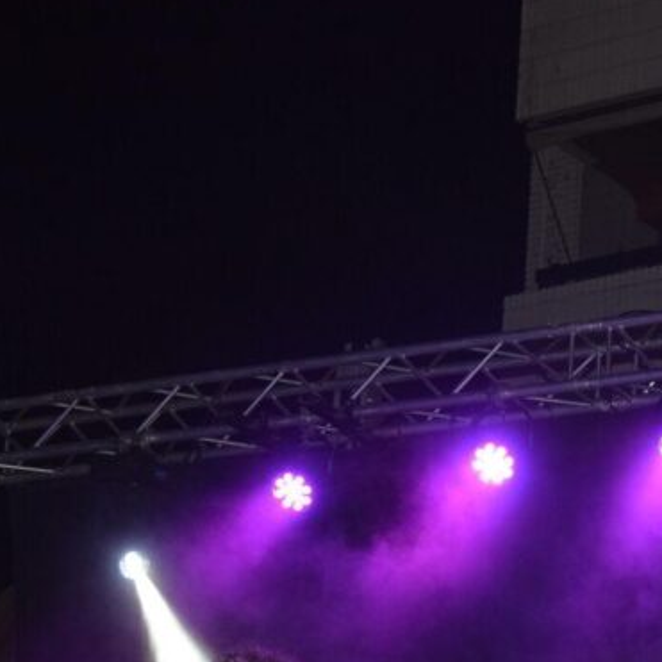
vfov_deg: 11.0
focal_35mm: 158
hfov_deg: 10.9
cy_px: 590
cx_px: 762
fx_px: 3422
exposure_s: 1/125
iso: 800
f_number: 5.3
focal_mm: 45
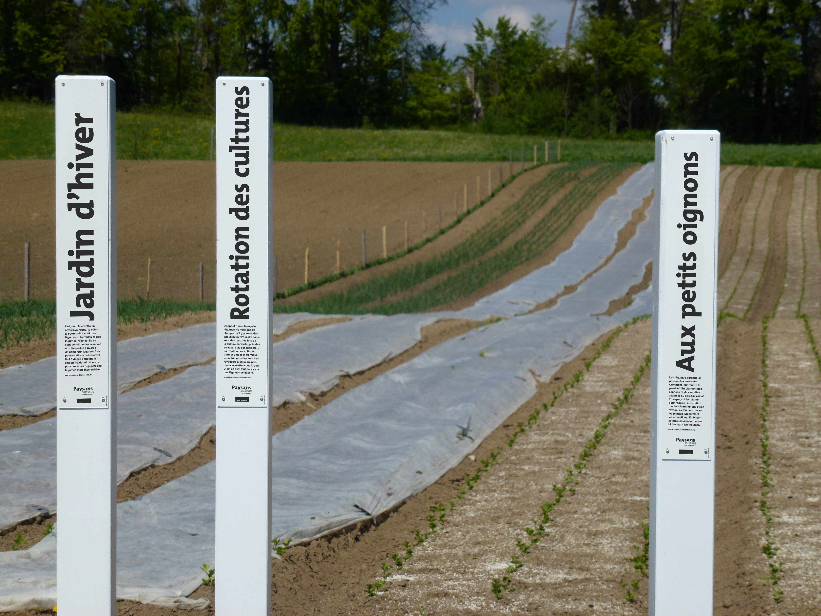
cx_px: 410
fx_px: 2111
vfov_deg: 16.6
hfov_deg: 22.0
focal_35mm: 89
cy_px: 308
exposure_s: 1/1300
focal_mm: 16
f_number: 4.9
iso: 100
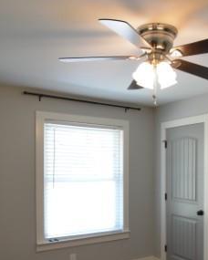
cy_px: 174
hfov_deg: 37.3
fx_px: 302
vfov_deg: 45.9
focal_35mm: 39
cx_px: 152
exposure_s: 1/15
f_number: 8
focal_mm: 11
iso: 720
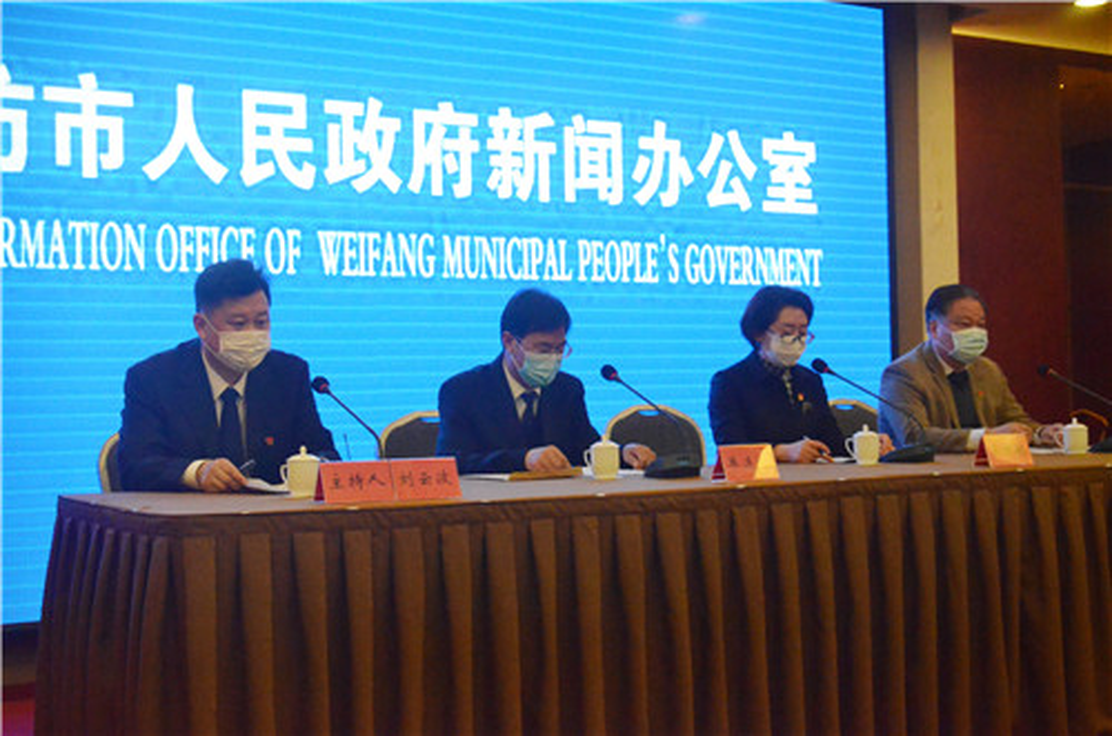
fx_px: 1572
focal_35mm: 51
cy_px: 368
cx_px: 556
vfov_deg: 26.4
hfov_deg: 39.0
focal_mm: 34
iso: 6400
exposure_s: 1/250
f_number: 5.6
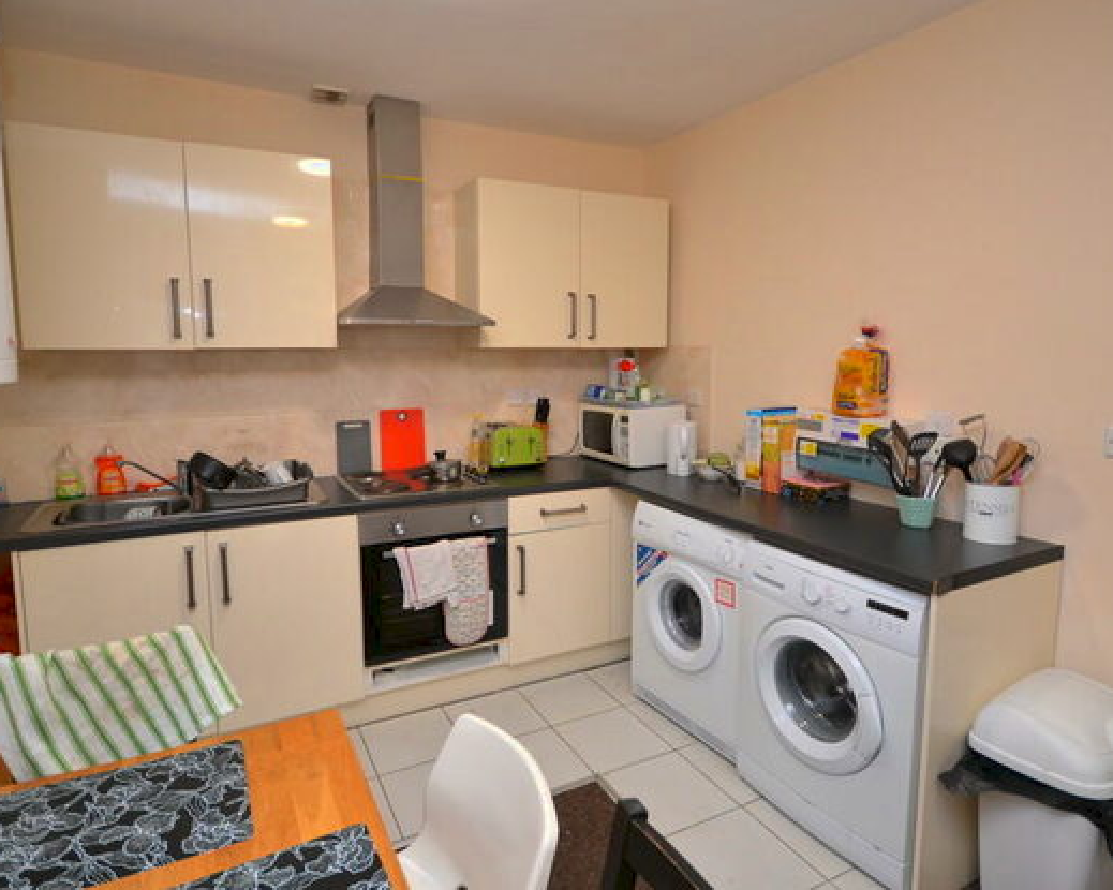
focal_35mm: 19
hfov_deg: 83.3
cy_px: 413
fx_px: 626
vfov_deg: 70.7
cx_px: 549
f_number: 4
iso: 800
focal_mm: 10
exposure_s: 1/60
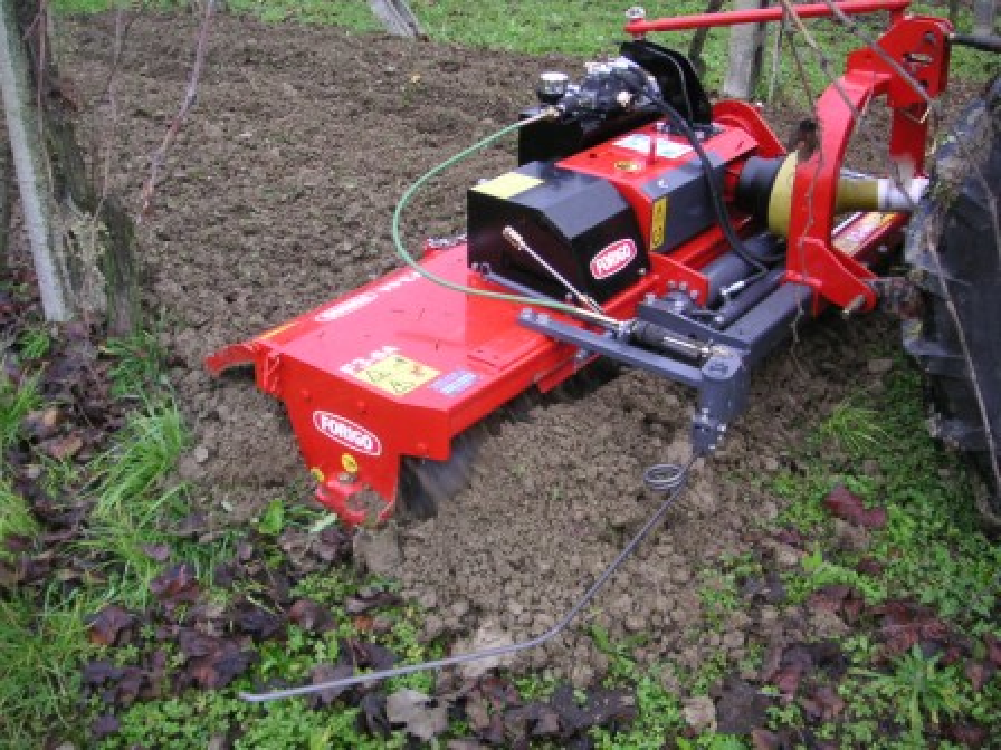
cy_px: 375
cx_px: 500
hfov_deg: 50.1
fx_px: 1070
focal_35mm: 37
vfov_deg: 38.7
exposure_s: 1/45
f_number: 2.8
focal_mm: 6.1
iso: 50
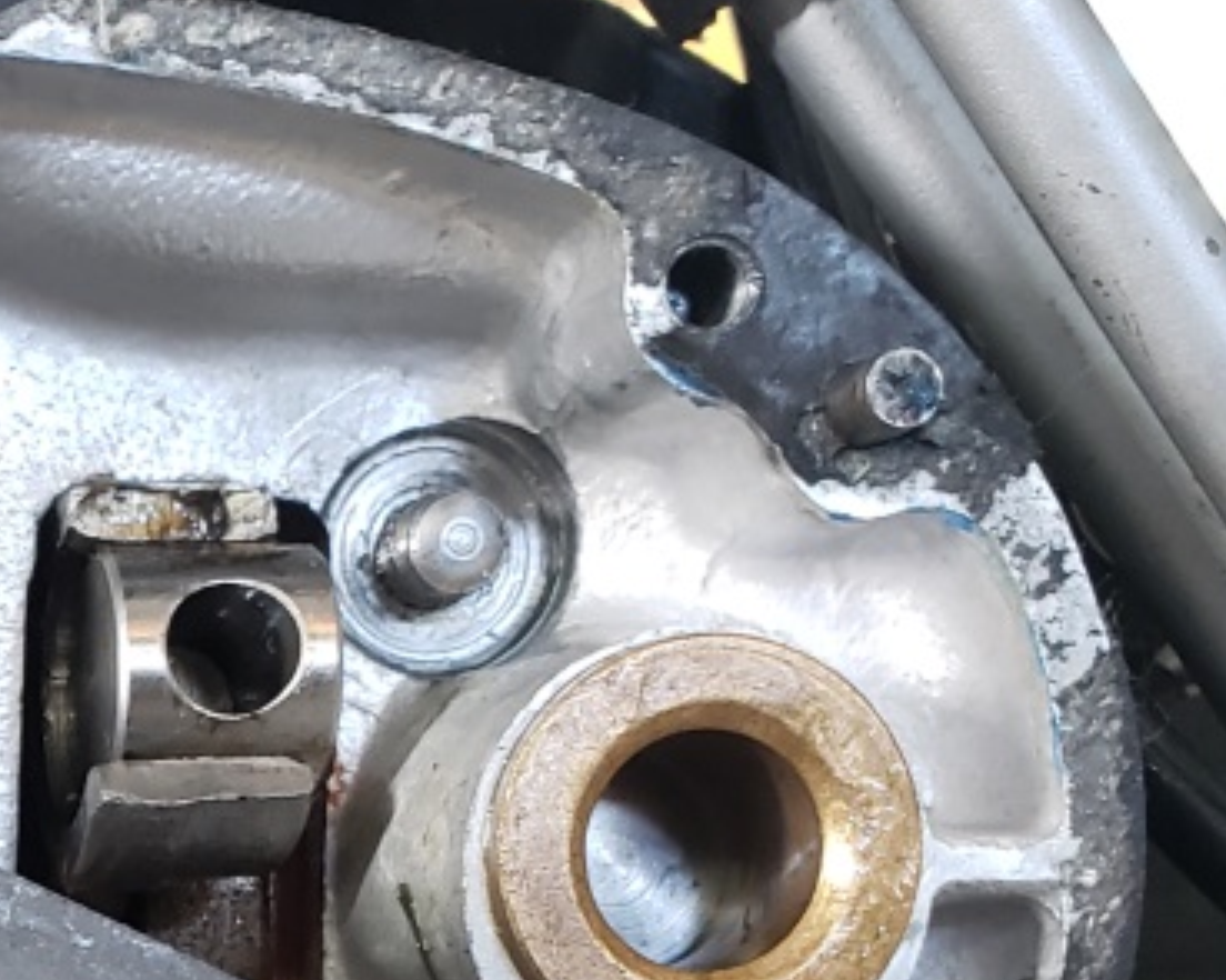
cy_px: 1107
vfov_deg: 20.9
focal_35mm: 69
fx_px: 2502
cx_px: -320
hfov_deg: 24.4
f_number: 2.4
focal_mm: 4.3
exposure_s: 1/20
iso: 250
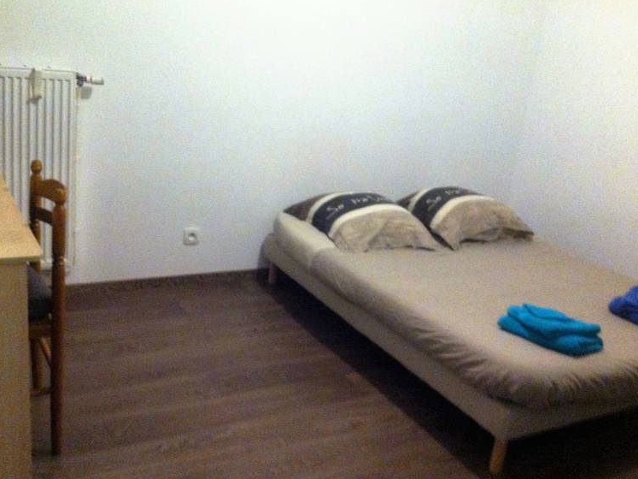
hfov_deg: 50.1
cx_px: 308
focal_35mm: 37
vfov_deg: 38.7
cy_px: 248
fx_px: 682
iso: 800
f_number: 2.8
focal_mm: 3.85
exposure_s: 1/15
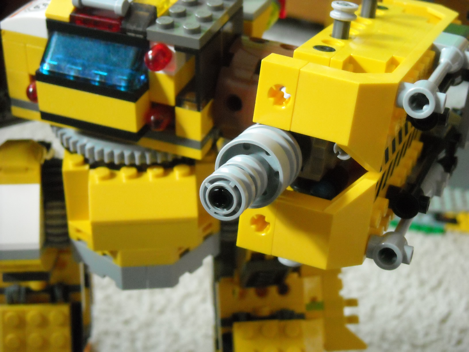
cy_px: 176
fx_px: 1030
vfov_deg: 19.4
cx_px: 234
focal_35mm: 76
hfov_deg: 25.7
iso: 800
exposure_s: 1/38
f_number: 3.9
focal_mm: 12.3
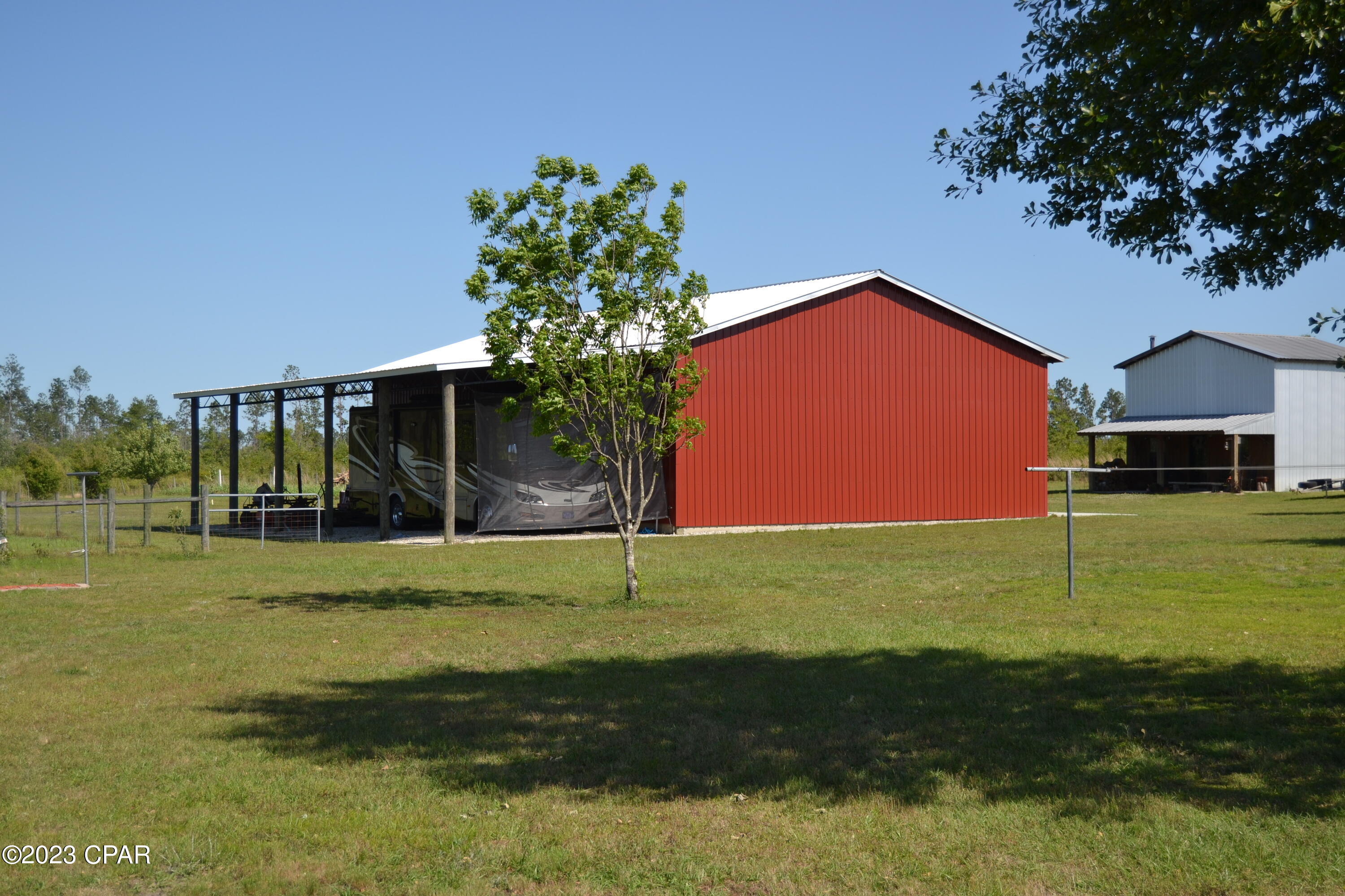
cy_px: 448
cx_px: 672
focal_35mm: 51
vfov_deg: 26.5
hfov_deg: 38.9
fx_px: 1905
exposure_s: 1/640
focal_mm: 34
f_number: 4.5
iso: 100
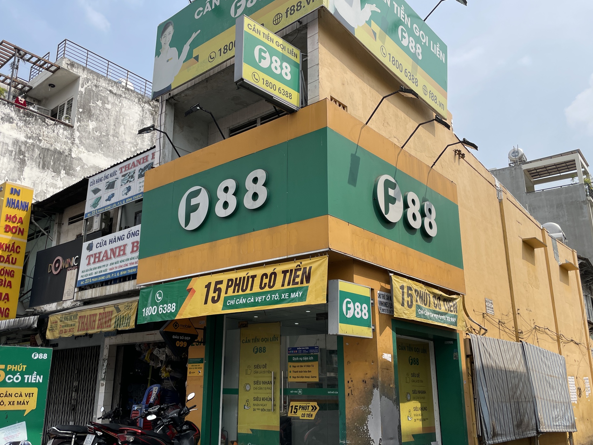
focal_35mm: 31
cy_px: 237
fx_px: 531
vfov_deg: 45.4
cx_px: 265
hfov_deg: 58.2
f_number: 1.6
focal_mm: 4.2
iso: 32
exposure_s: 1/2747
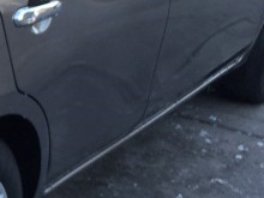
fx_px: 1030
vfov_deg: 11.0
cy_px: 55
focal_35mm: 135
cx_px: -182
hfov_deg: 13.4
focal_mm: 4.15
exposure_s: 1/60
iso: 32
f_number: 2.2
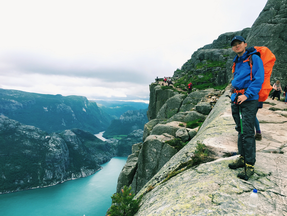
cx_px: 144
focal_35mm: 29
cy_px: 108
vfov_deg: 48.2
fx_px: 240
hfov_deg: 61.7
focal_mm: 4.15
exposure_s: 1/466
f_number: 2.2
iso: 25
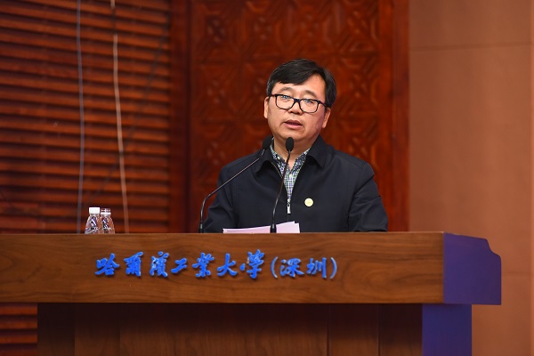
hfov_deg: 12.8
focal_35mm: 160
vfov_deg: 8.6
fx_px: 2373
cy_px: 178
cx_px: 267
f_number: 3.5
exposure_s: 1/200
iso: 2000
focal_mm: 160
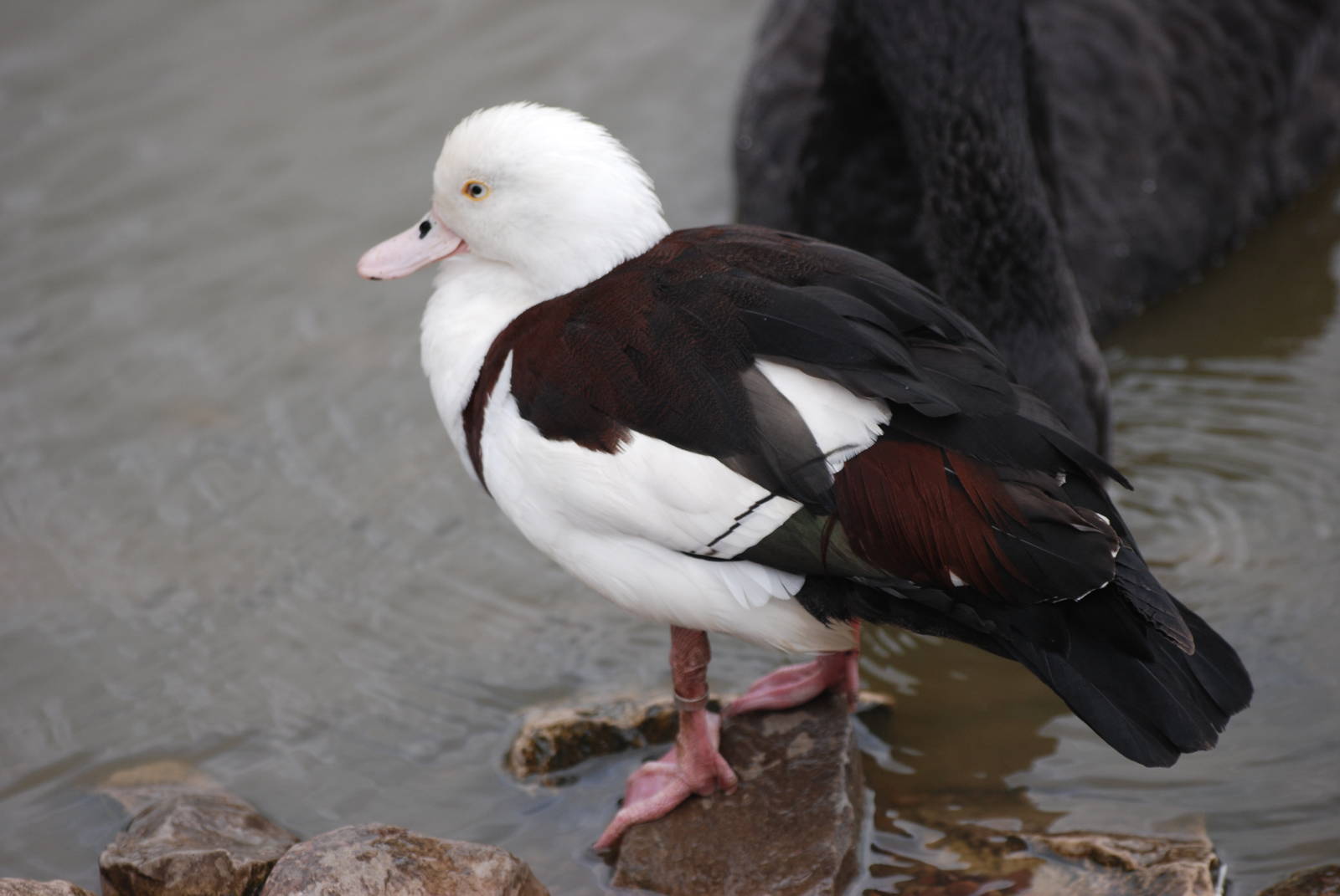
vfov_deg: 5.4
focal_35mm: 255
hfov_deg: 8.1
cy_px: 448
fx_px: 9503
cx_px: 670
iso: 200
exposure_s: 1/500
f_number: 4.8
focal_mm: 170
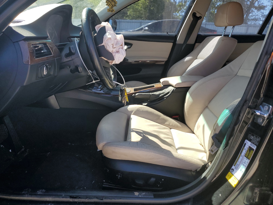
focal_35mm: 26
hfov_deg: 67.3
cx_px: 136
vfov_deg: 53.1
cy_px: 102
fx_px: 205
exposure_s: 1/769
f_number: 1.5
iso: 50
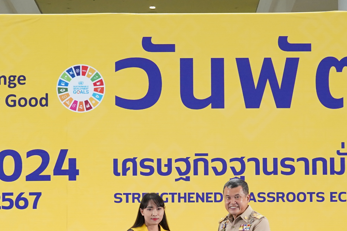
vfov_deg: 9.7
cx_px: 189
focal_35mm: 141
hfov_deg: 14.6
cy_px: 190
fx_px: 1359
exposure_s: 1/160
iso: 2000
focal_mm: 42
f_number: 5.6
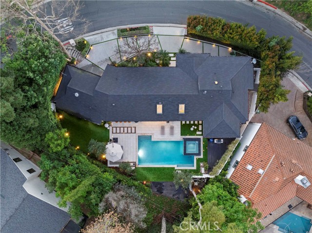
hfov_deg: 71.6
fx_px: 216
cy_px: 116
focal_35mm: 24
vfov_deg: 56.8
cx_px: 156
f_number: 4.5
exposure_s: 1/8
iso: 800
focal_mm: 12.29
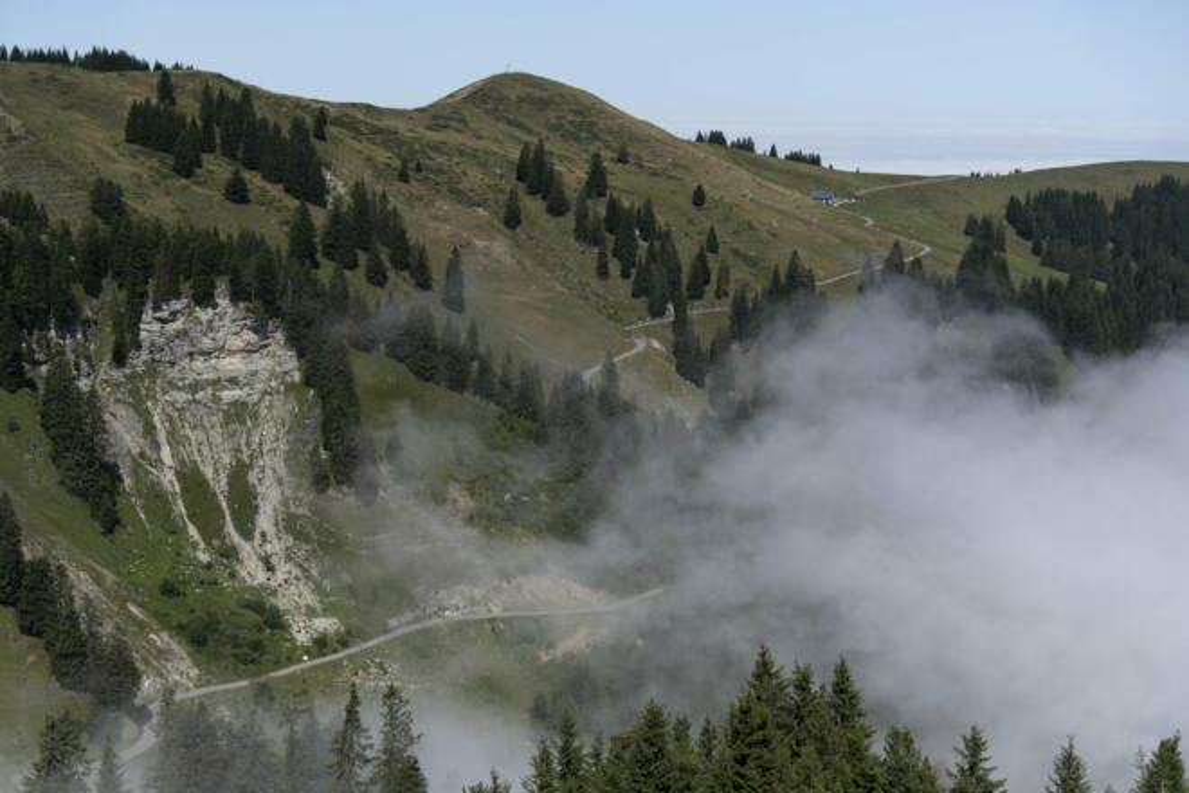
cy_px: 396
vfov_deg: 27.0
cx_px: 594
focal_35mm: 50
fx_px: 1651
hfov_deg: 39.6
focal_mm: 50
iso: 100
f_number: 4
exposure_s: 1/2500
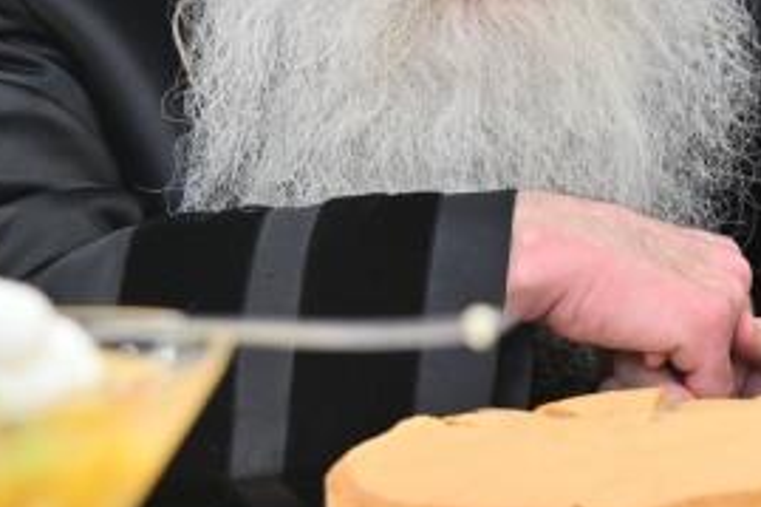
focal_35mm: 118
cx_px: 885
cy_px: -78
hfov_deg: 16.7
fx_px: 2493
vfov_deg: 11.4
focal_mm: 31
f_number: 4
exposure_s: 1/200
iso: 640
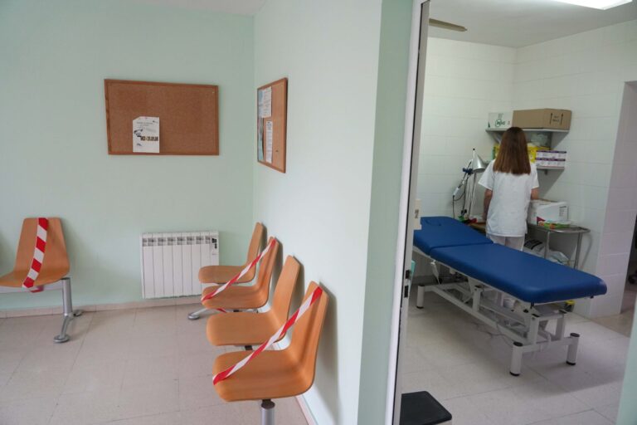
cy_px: 212
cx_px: 318
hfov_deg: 73.7
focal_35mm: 24
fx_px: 425
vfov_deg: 53.1
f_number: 4
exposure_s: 1/200
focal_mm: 24
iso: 2000
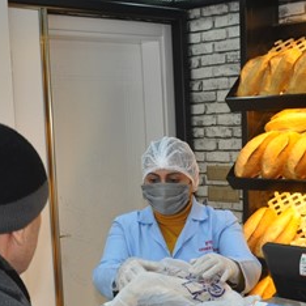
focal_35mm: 74
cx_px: 191
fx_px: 742
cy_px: 238
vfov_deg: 23.0
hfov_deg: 23.2
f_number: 4
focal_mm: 21
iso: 1250
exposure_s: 1/200
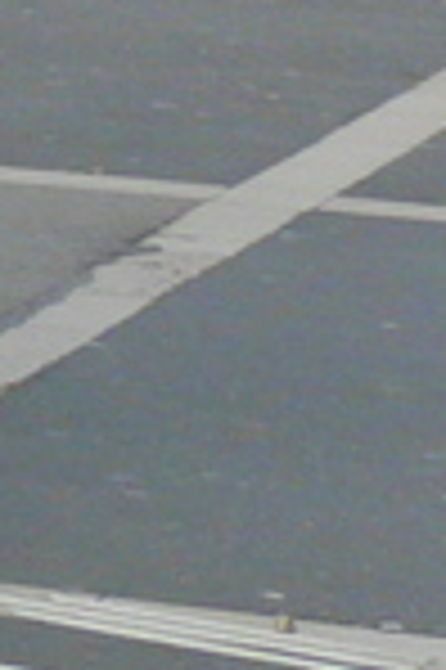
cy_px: -650
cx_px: -1856
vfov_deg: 7.0
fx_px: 5308
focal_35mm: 285
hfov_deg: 4.2
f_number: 4
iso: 100
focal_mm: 6
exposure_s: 1/160
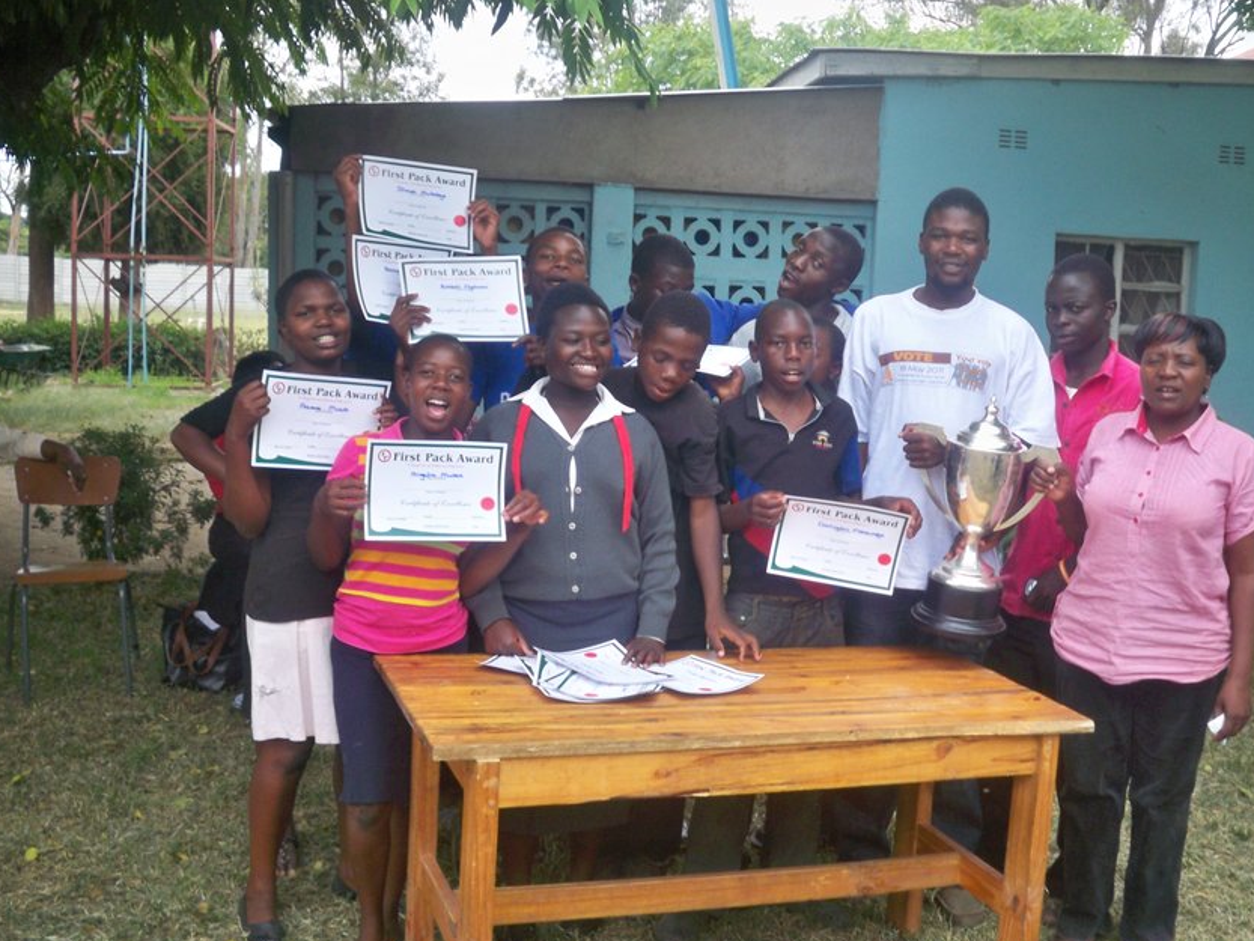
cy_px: 480
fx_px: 1558
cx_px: 753
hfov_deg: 43.6
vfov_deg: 33.6
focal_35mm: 43
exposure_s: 1/200
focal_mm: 6.3
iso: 80
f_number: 3.1
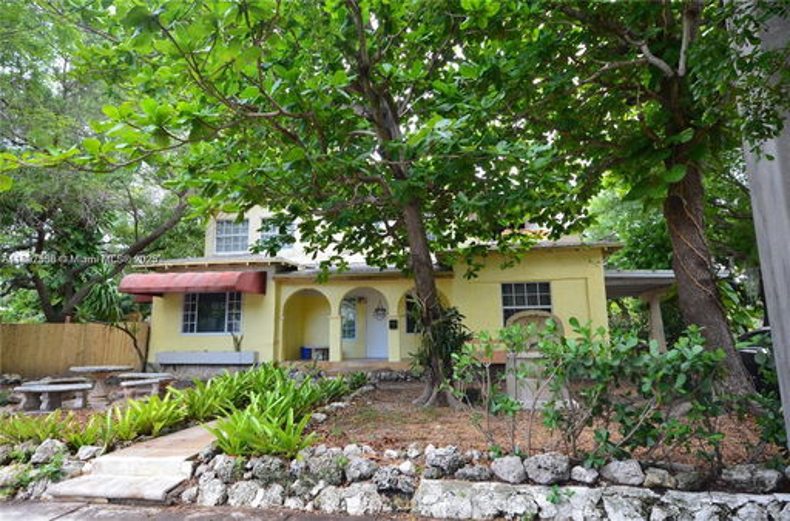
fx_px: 459
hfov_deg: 81.4
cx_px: 395
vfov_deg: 59.2
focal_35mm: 21
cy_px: 260
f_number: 8
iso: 500
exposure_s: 1/60
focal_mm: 14
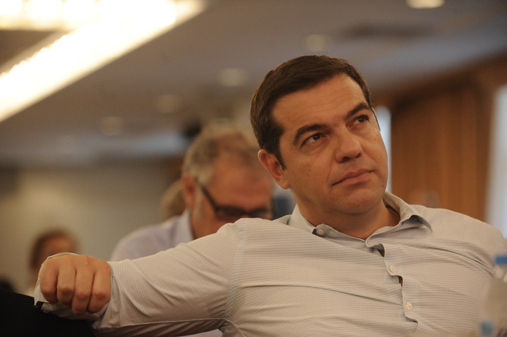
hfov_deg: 17.1
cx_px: 254
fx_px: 1689
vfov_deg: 11.4
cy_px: 168
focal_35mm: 120
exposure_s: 1/400
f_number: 5
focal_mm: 120
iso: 4000
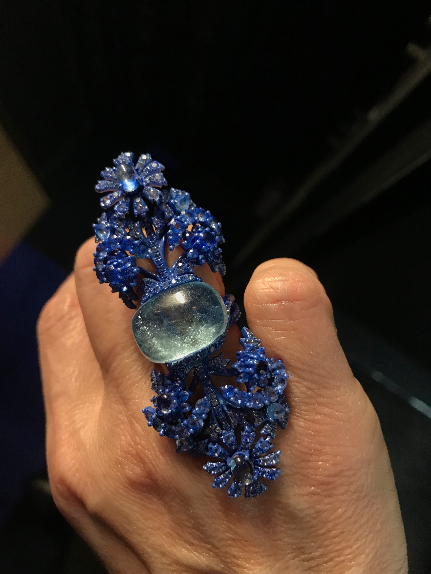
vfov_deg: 63.4
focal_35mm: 28
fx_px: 465
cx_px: 216
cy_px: 287
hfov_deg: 49.7
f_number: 1.8
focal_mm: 3.99
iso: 40
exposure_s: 1/25
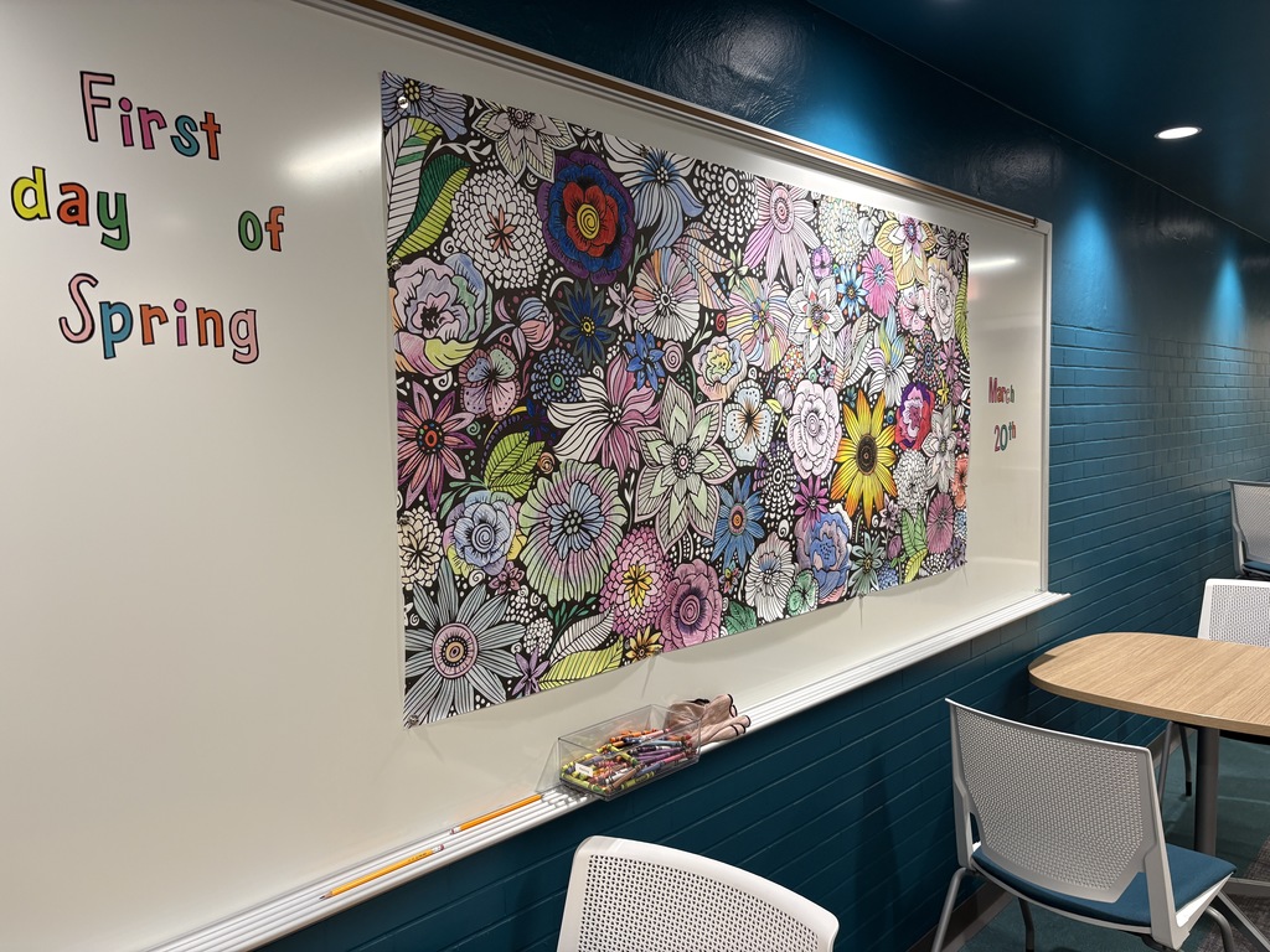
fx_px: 954
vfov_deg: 53.1
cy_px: 476
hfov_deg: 67.3
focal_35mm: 26
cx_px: 635
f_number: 1.6
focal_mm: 5.96
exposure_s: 1/60
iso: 100
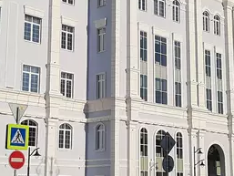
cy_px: 71
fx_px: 548
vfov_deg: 18.2
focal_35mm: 81
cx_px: 137
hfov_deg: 24.1
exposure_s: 1/5587
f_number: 1.7
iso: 40
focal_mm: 3.93
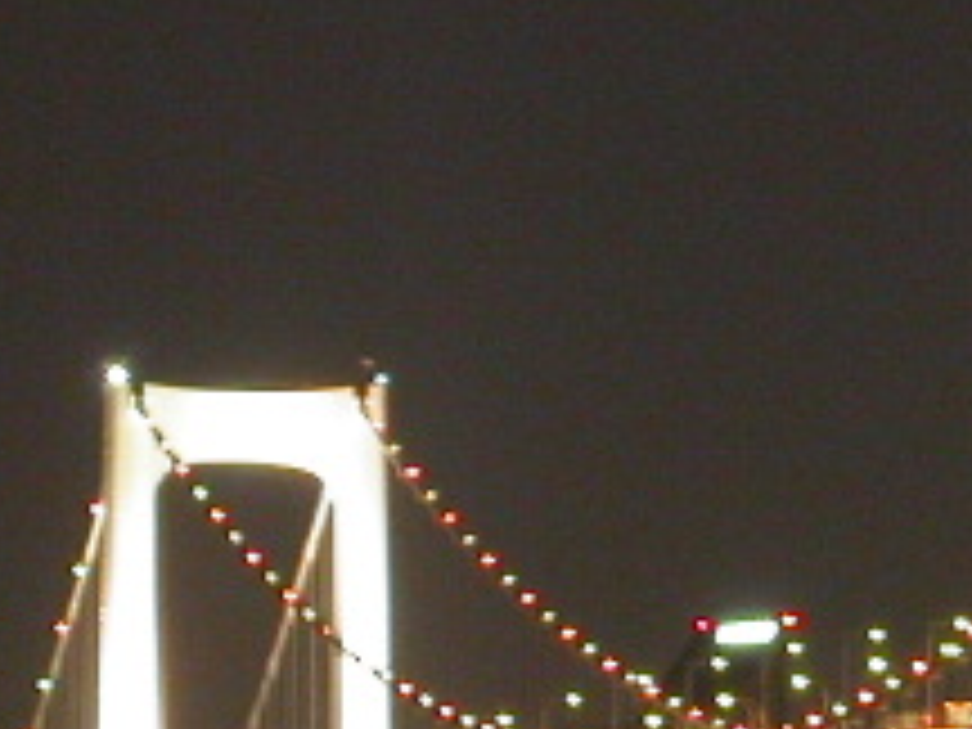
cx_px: 1296
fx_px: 12804
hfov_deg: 4.3
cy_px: 202
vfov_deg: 3.3
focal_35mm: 456
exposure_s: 1.56
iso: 200
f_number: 3.9
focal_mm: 20
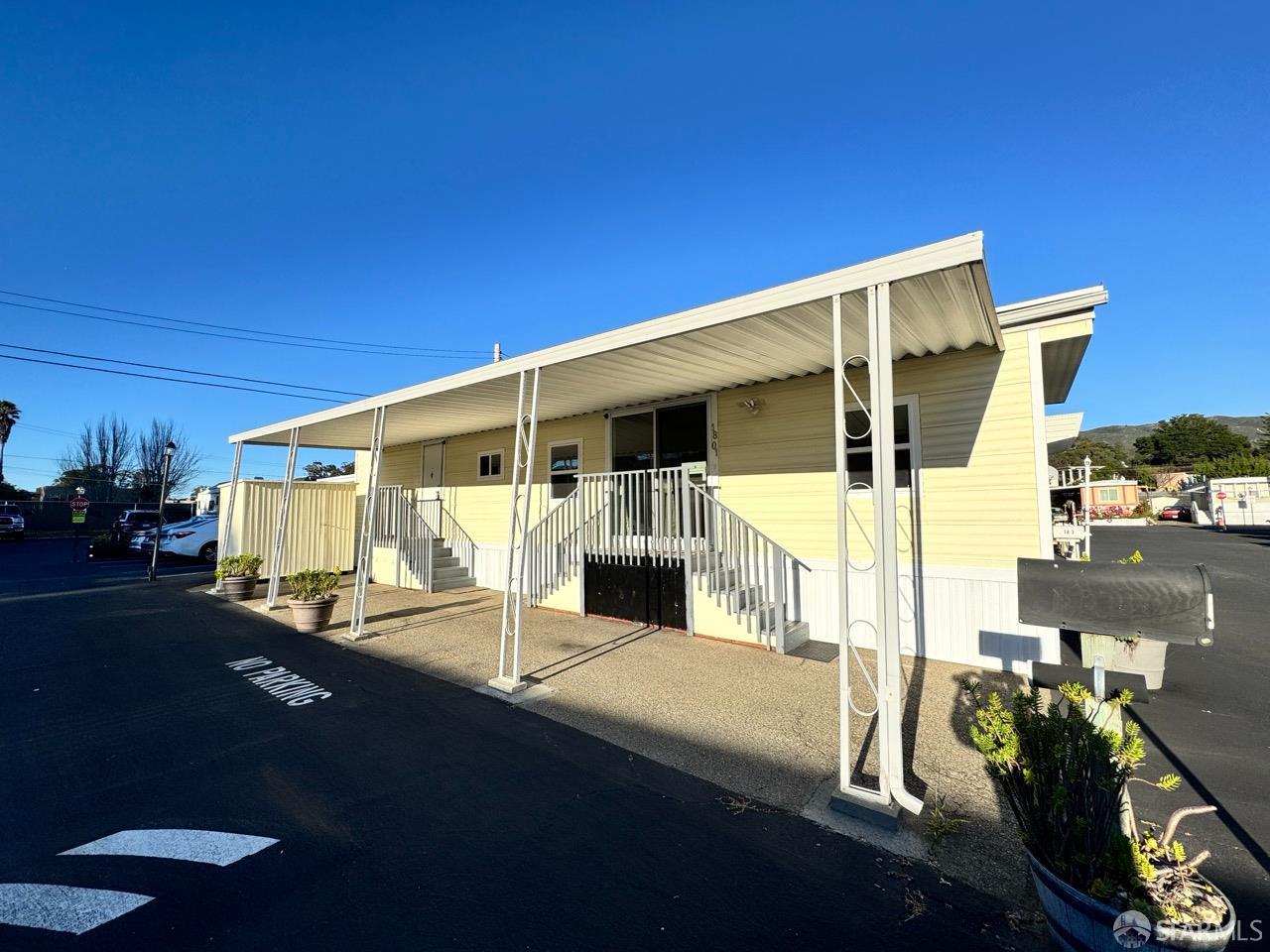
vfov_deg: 85.7
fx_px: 514
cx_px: 635
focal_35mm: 14
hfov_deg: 102.1
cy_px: 476
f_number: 2.2
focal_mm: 2.22
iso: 50
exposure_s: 1/1748
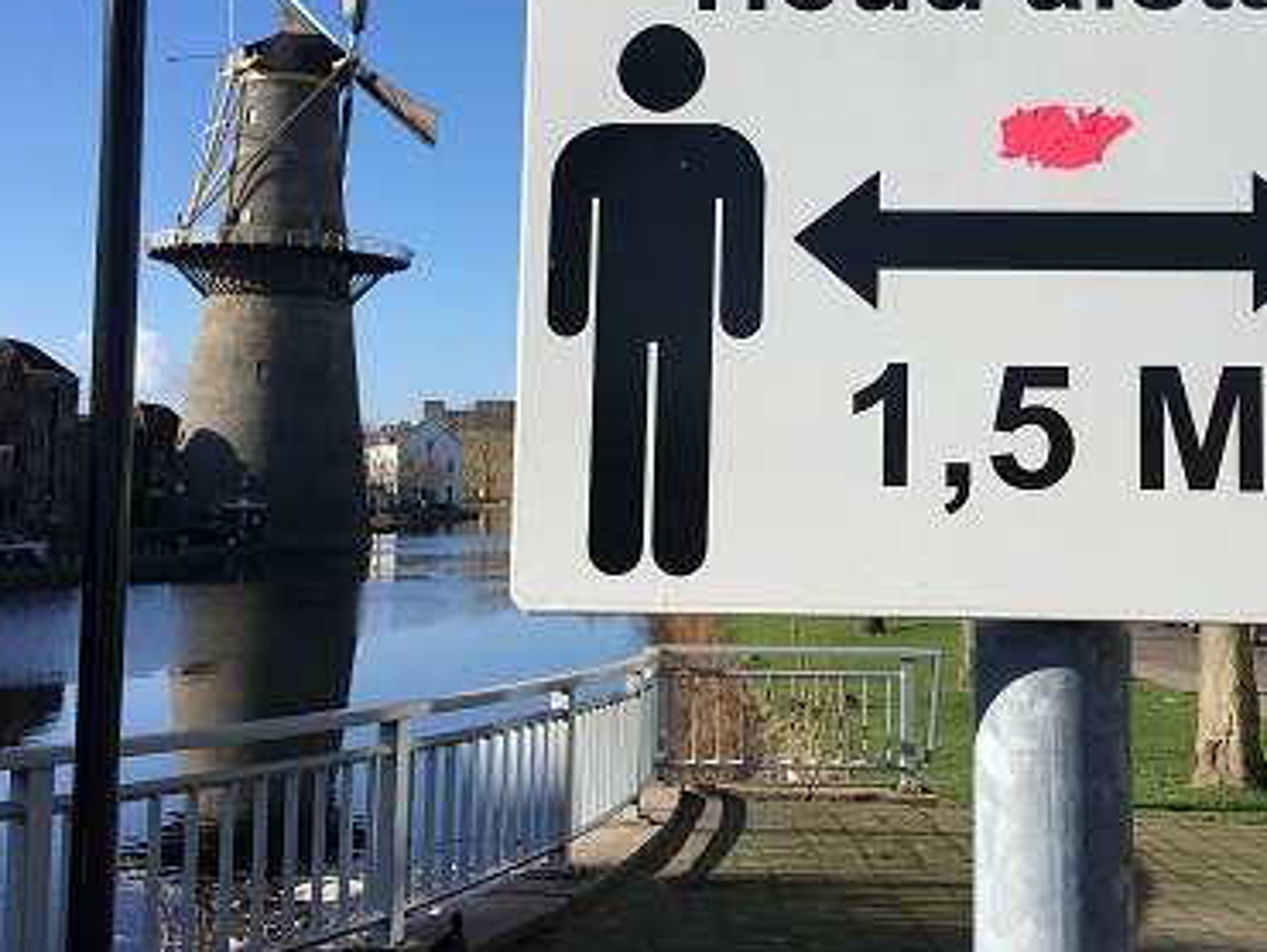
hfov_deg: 40.0
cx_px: 832
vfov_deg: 30.7
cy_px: 312
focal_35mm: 47
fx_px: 1721
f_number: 2.2
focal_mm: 4.15
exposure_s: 1/1304
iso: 25
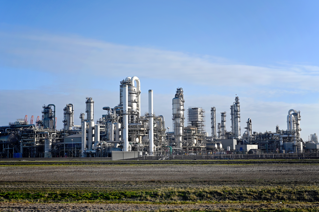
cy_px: 99
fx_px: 487
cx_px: 150
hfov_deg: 36.3
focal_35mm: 55
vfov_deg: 24.6
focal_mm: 50
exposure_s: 1/5000
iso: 160
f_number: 3.5
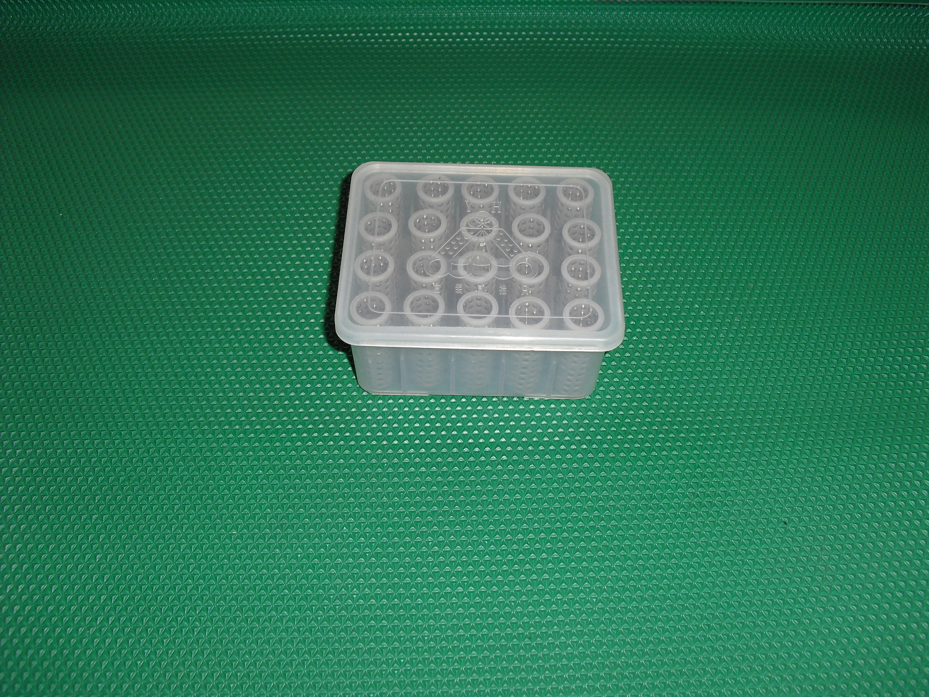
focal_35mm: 36
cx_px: 464
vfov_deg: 39.7
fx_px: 966
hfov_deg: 51.4
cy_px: 348
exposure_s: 1/60
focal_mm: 6.3
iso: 100
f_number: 3.1
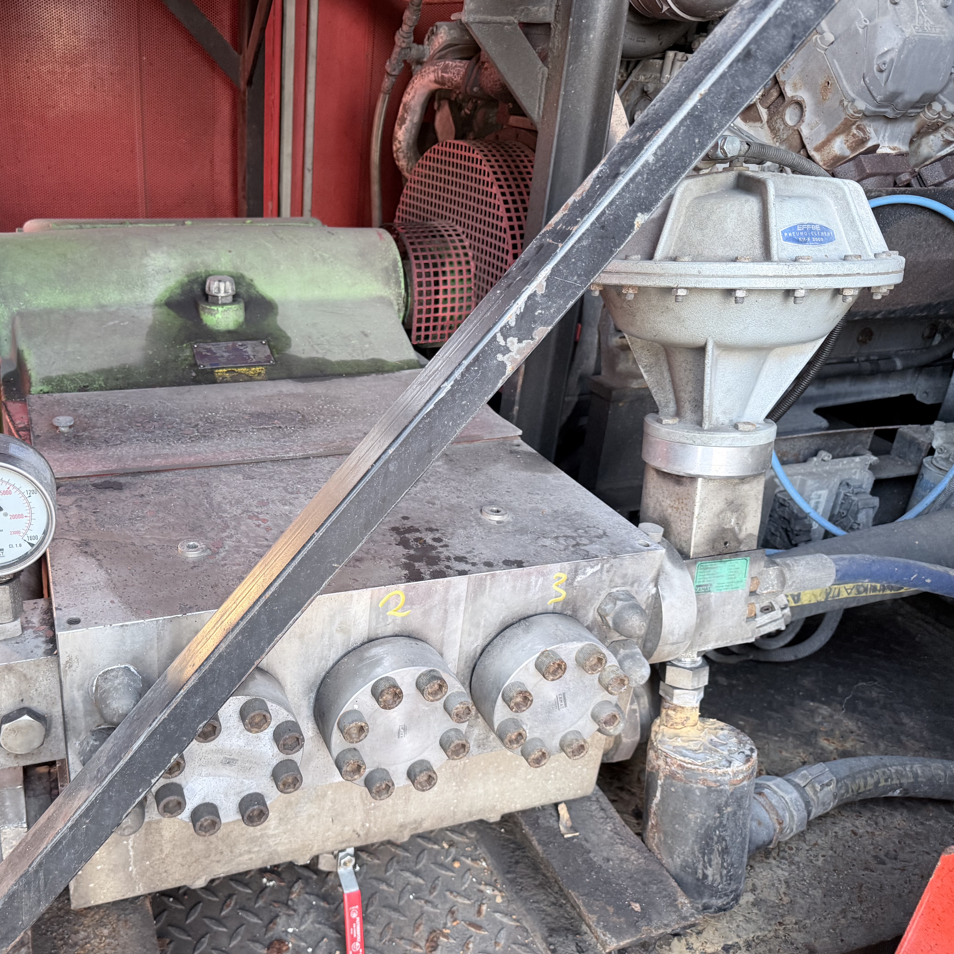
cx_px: 303
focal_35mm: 29
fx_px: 904
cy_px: 480
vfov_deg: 55.6
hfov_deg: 54.3
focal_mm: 6.76
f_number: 1.78
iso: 200
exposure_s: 1/81
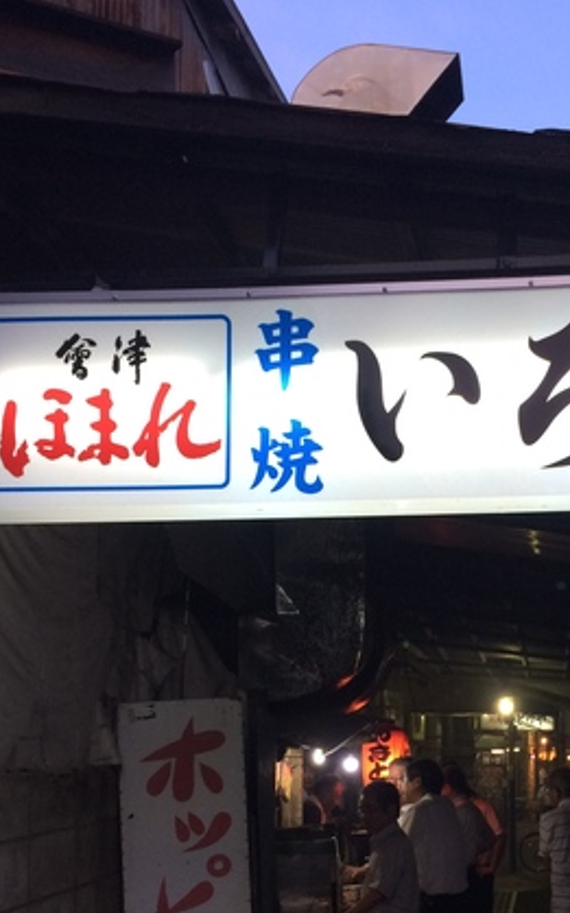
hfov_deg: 25.9
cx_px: 452
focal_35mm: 49
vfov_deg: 40.2
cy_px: 654
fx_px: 1219
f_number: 2.2
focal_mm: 4.15
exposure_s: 1/40
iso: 40
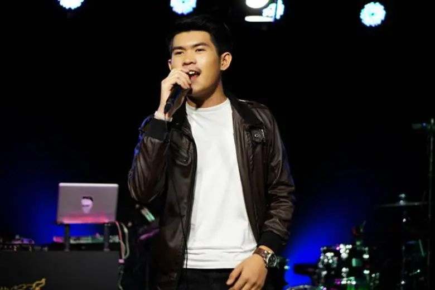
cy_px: 145
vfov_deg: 18.2
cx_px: 218
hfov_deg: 27.0
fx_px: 906
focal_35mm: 75
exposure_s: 1/80
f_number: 2.2
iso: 100
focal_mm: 50
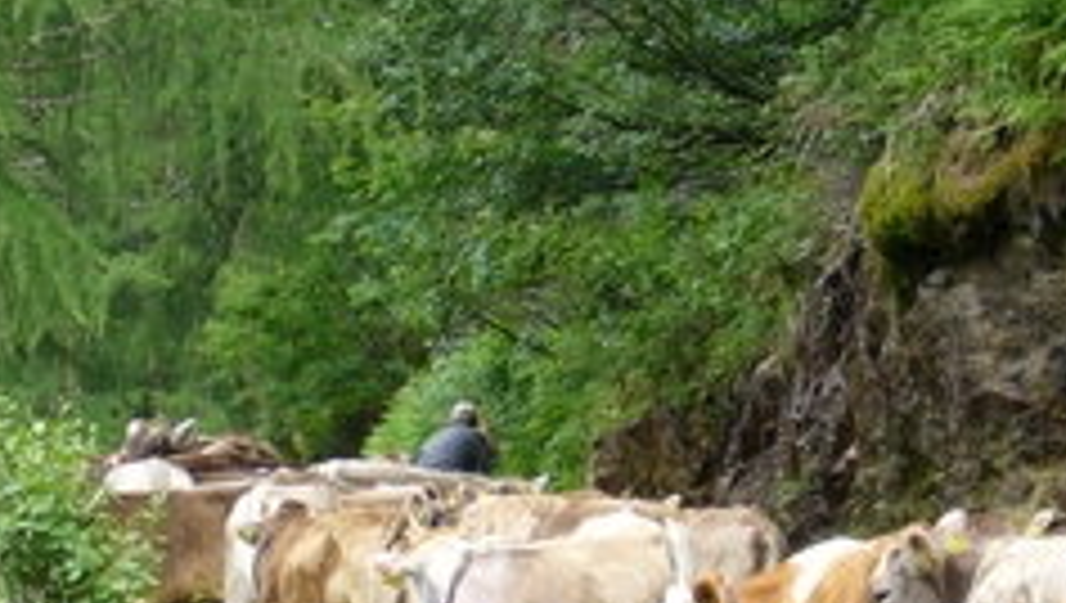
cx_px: 670
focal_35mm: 178
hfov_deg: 12.1
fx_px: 5038
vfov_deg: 6.8
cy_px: 662
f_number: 4.8
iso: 80
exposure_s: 1/60
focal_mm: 16.1
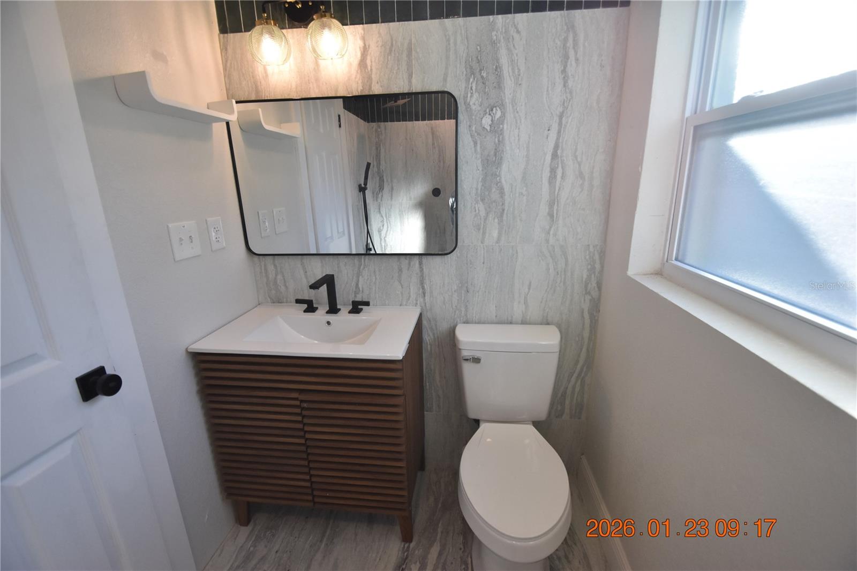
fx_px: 357
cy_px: 286
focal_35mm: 15
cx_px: 428
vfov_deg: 77.3
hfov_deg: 100.4
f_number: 3.5
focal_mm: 10
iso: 800
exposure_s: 1/500
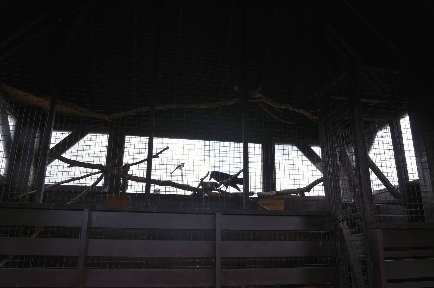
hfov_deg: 67.5
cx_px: 217
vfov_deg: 47.7
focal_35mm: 27
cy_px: 144
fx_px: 325
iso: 200
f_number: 7.1
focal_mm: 18
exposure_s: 1/200
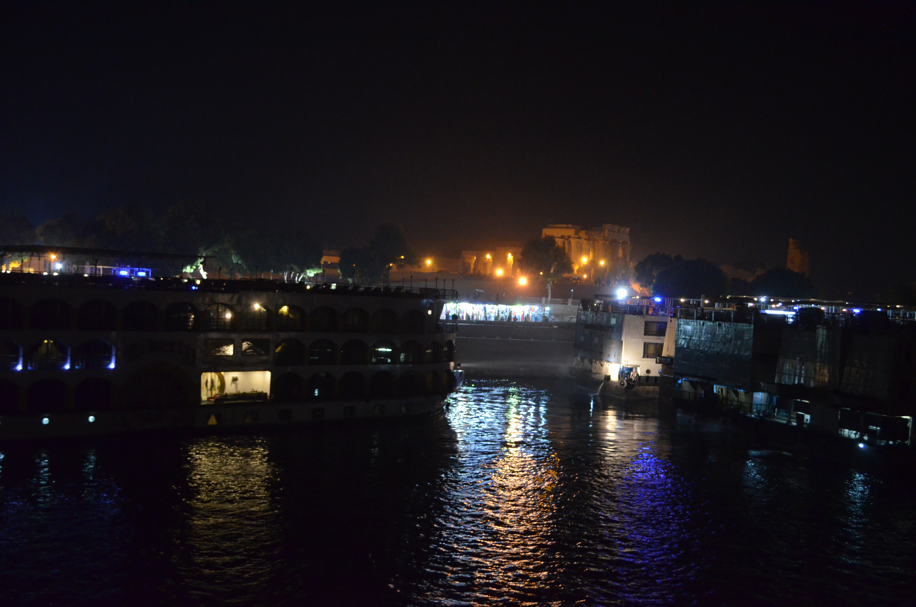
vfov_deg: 34.1
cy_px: 304
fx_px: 990
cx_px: 458
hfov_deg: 49.6
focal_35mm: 39
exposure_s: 1/20
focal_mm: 26
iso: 3200
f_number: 4.2
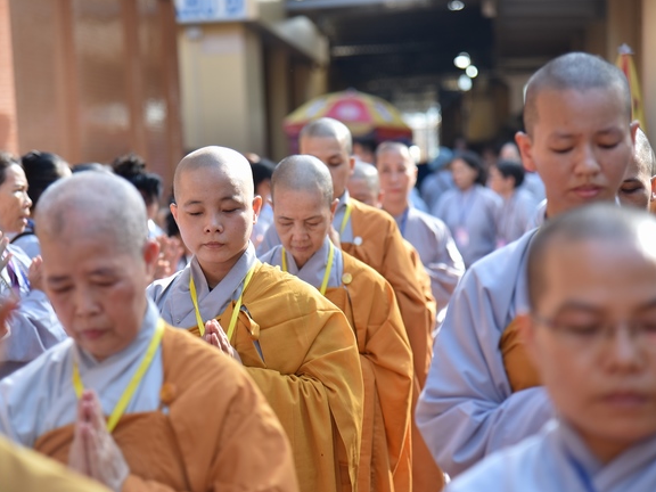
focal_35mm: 114
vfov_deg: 13.0
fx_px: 2160
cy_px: 246
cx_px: 293
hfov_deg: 17.3
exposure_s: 1/160
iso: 125
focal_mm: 105
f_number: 4
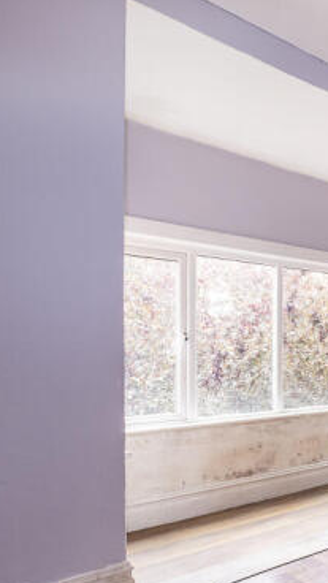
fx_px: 433
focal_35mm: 28
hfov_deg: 34.7
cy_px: 343
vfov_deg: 67.4
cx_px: 375
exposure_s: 1/5
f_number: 8
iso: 250
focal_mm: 10
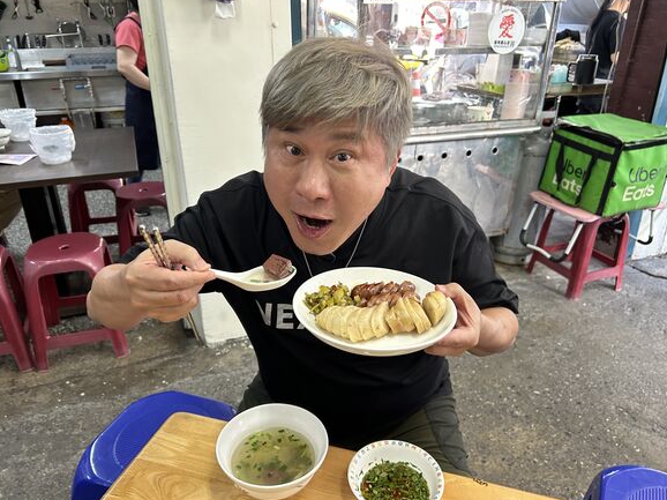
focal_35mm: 27
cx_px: 329
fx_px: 520
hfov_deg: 65.3
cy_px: 248
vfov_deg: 51.3
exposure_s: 1/60
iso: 200
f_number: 1.5
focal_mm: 5.7
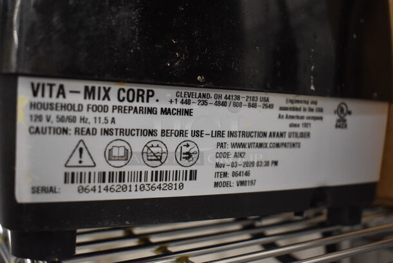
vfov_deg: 33.1
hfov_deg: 47.9
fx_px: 443
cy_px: 132
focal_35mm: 40
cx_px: 196
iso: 1250
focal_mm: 27
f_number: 4
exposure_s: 1/60
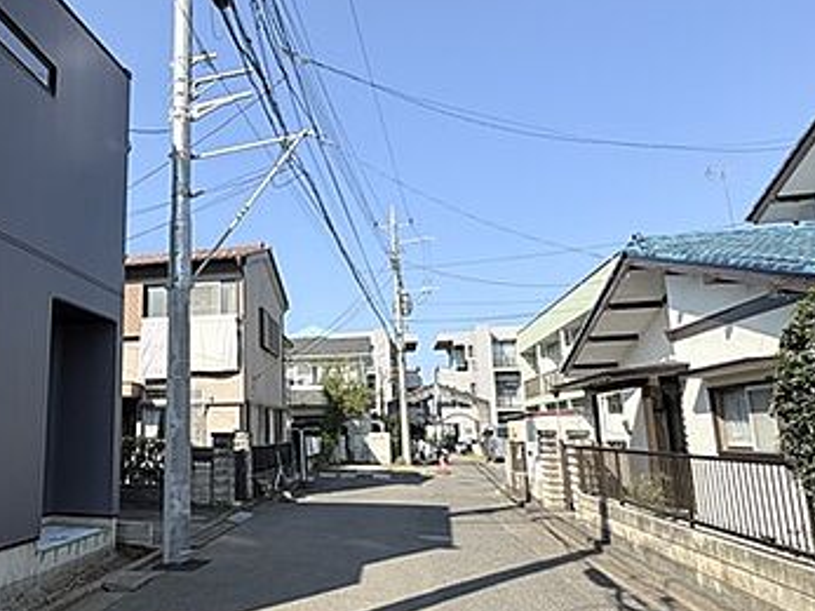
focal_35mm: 25
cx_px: 211
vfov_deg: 54.8
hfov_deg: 65.5
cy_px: 330
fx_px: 588
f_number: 2.2
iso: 40
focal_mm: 2.22
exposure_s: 1/1236
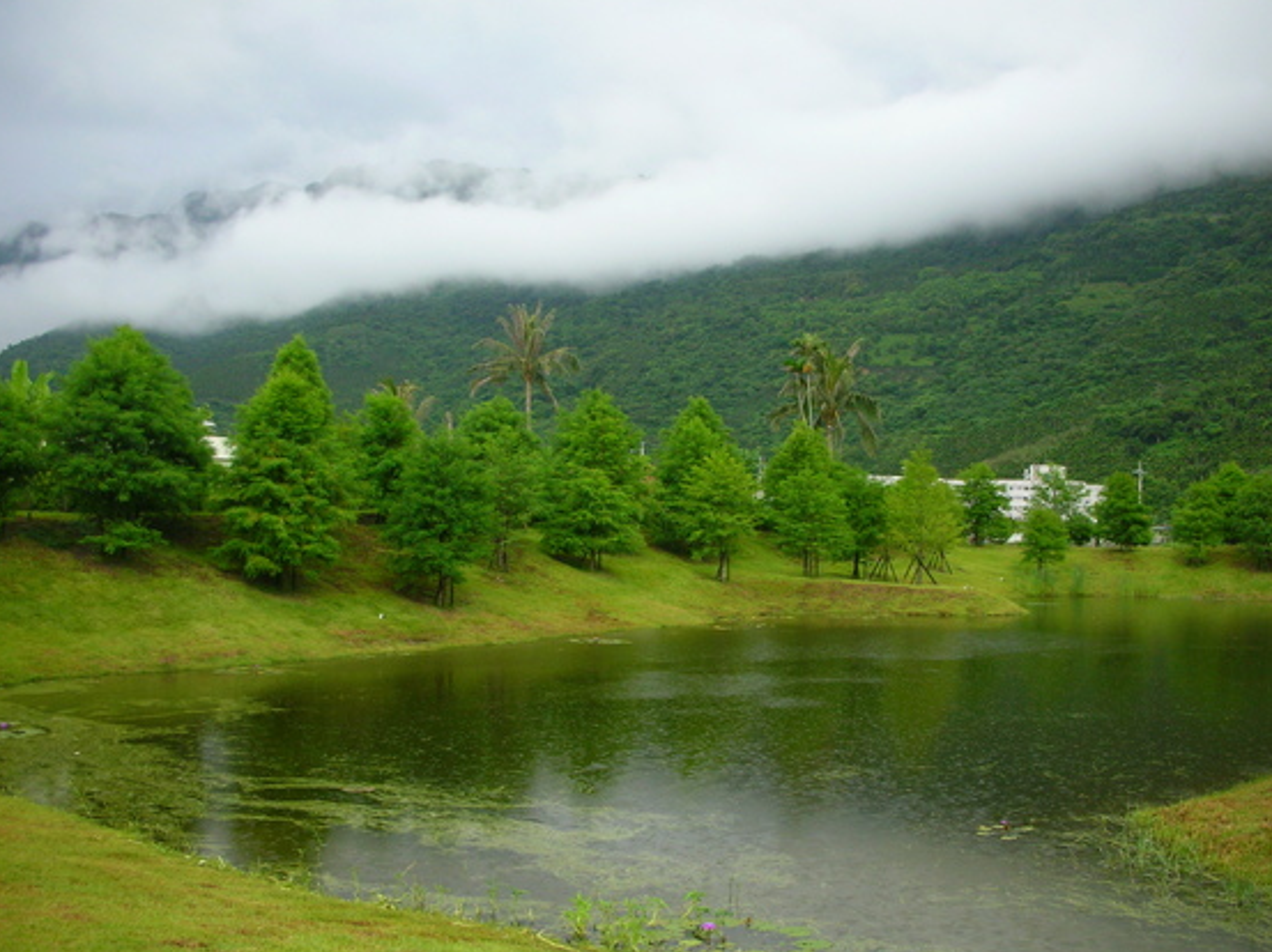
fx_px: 1395
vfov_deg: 37.7
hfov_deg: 49.0
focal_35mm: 38
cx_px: 623
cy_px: 501
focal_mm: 5.8
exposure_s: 1/87.6
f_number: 8.5
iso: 50
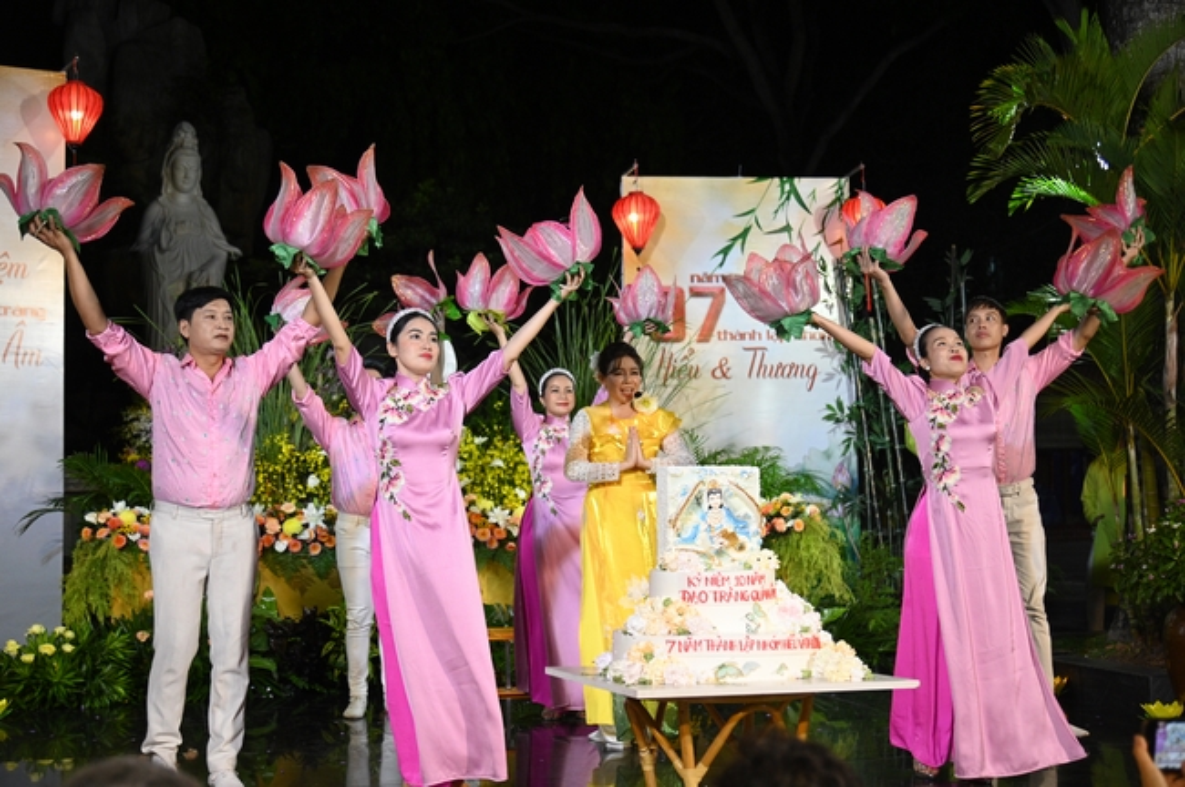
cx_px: 592
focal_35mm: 48
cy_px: 394
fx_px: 1578
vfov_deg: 28.0
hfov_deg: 41.2
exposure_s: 1/250
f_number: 4
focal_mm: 48
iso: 3200
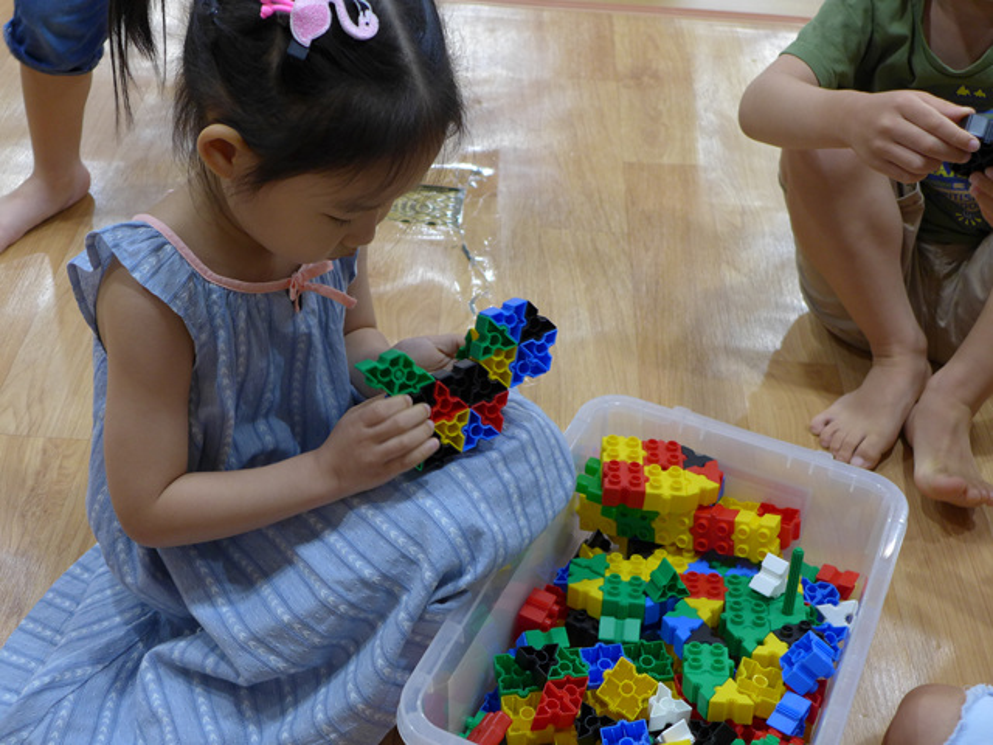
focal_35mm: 50
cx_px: 496
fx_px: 1434
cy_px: 372
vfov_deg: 29.1
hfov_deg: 38.2
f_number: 1.9
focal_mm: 9.8
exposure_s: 1/80
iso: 200
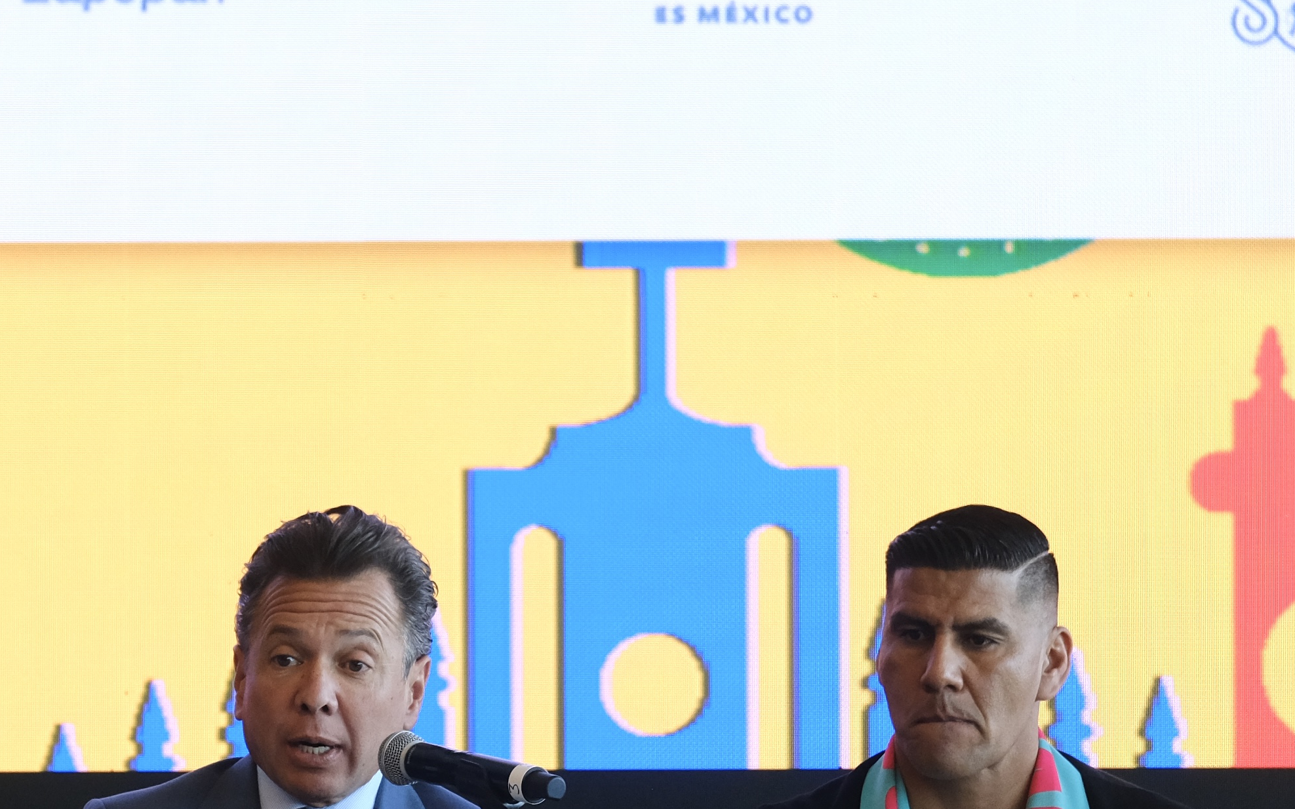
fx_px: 13692
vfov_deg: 3.4
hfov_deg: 5.4
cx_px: 536
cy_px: 848
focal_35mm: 388
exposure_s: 1/160
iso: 800
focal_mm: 115
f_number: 4.5
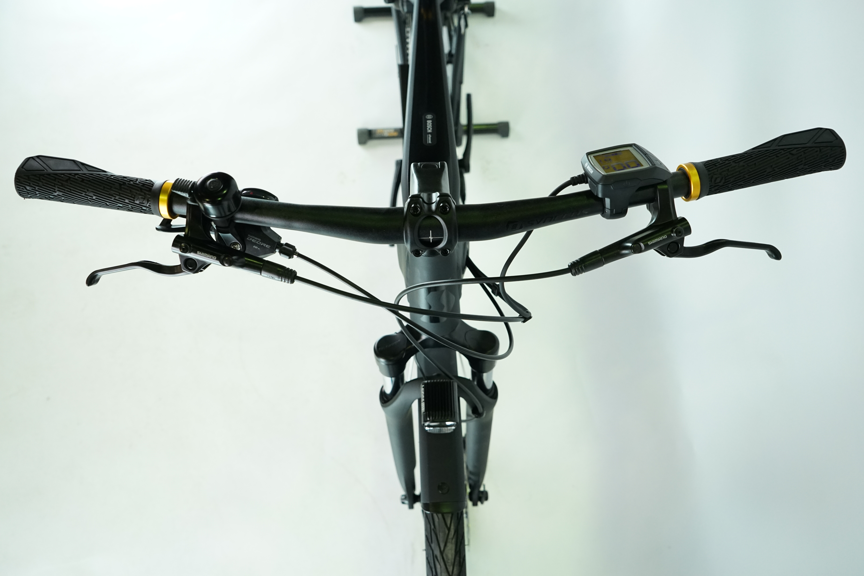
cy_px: 288
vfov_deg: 46.4
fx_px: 672
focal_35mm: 28
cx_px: 432
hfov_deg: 65.5
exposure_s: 1/200
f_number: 5
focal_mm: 28
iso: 2000
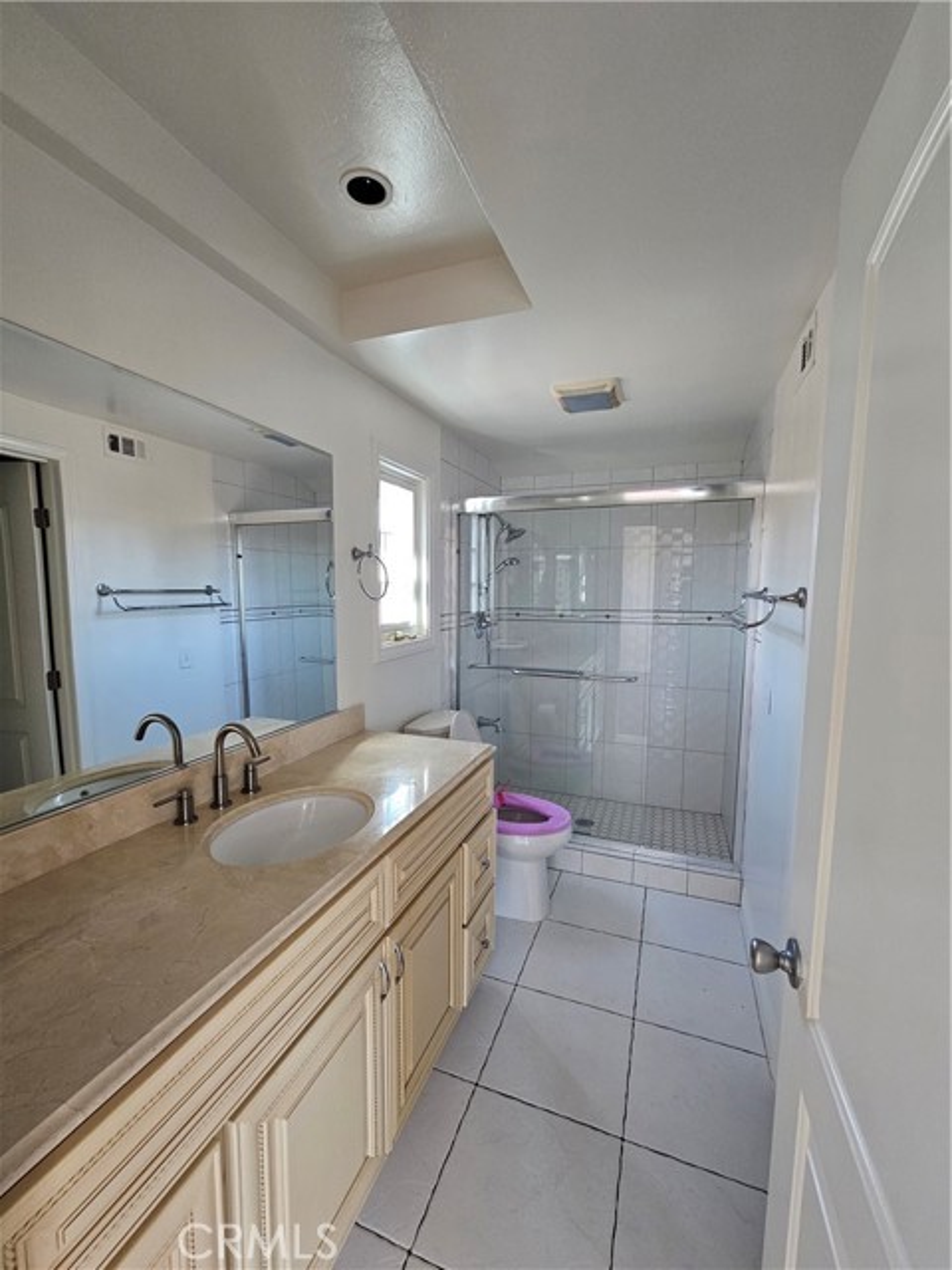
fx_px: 477
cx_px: 476
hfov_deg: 89.9
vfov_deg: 106.2
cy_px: 635
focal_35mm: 13
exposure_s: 1/60
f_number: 2.2
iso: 160
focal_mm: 2.2
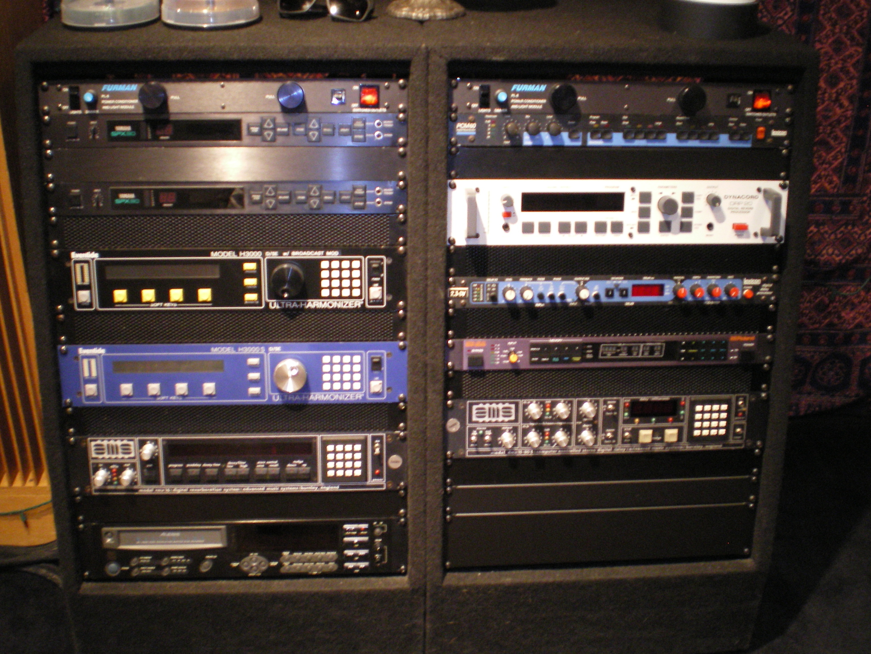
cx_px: 436
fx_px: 956
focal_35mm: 38
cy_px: 327
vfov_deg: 37.7
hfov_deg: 49.0
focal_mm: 6.3
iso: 400
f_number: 3.1
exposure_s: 1/4
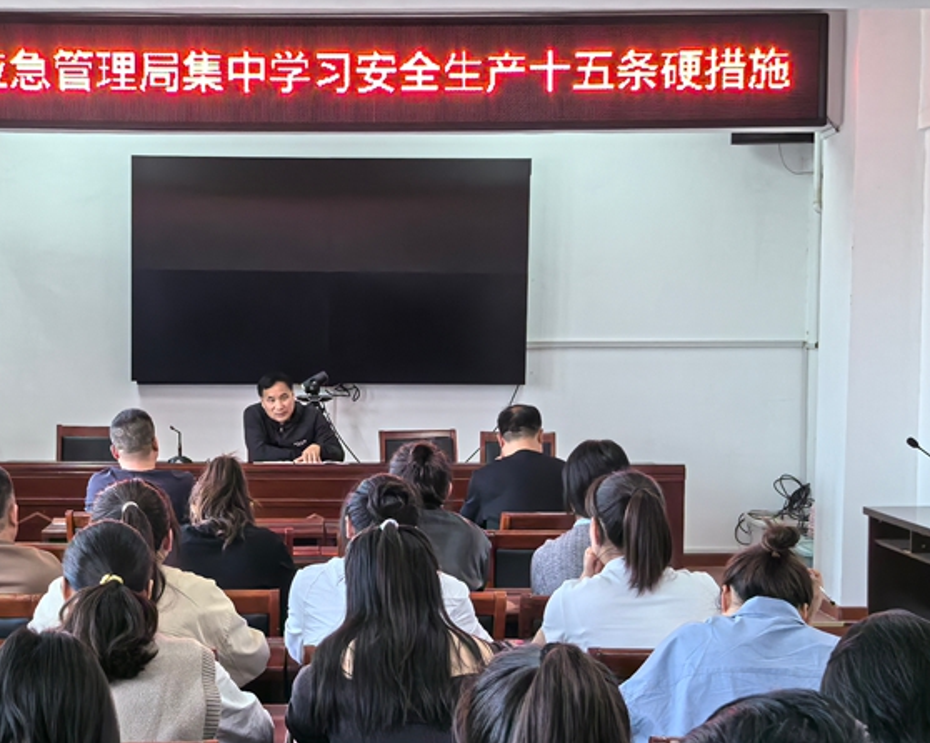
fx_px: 1926
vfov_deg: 21.8
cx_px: 305
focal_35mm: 70
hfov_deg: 27.0
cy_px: 480
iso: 50
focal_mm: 5.75
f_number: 2
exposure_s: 1/126
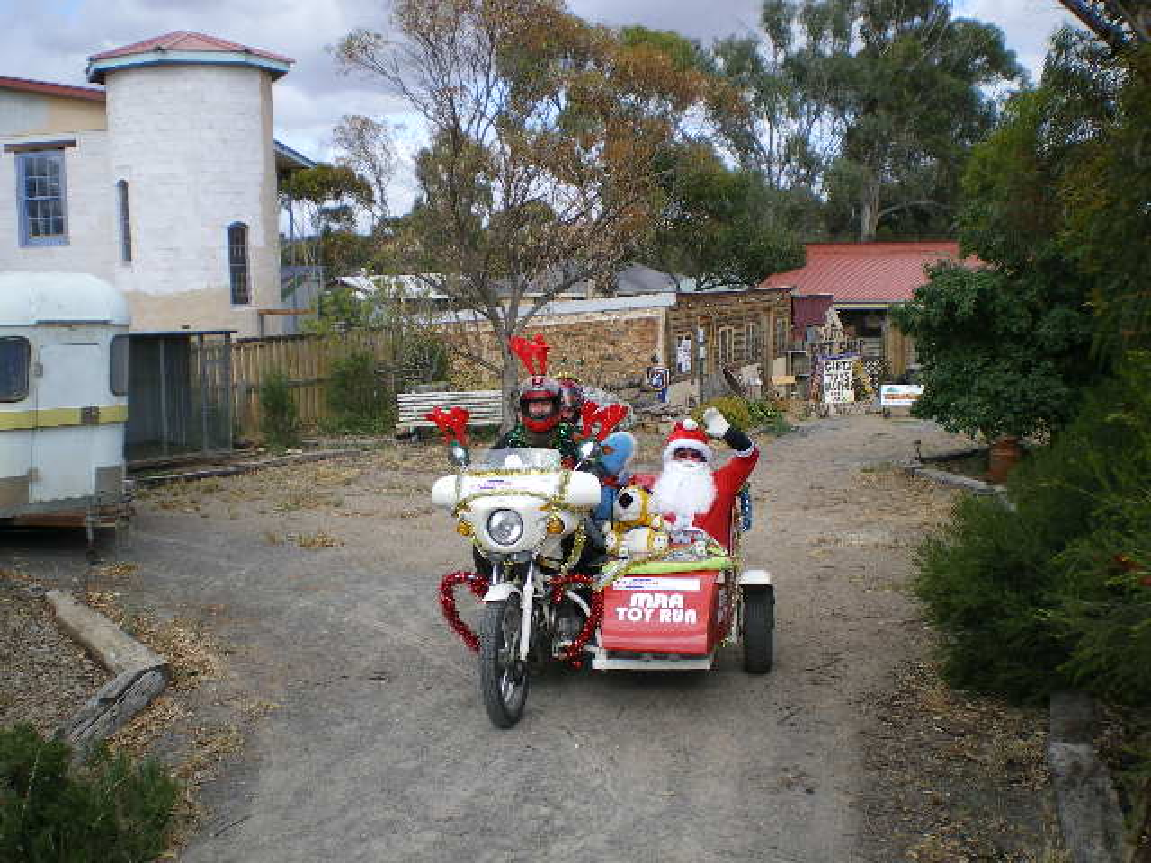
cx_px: 576
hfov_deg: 51.4
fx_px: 1197
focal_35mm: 36
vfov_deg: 39.7
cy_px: 432
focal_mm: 6.3
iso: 50
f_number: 4.6
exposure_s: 1/250
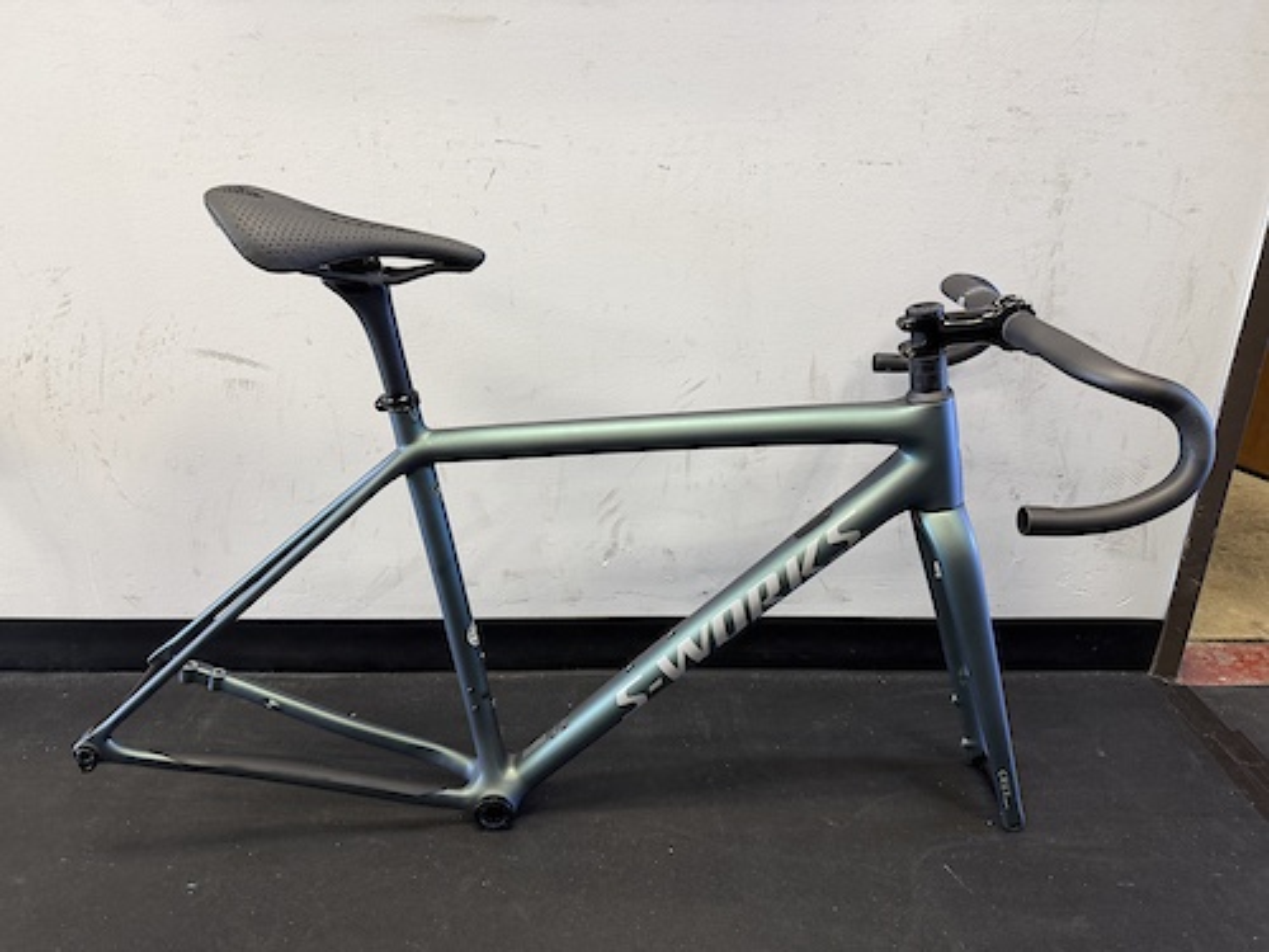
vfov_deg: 56.8
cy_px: 476
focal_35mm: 24
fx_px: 880
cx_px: 634
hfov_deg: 71.6
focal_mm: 6.76
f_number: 1.78
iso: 200
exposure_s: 1/120
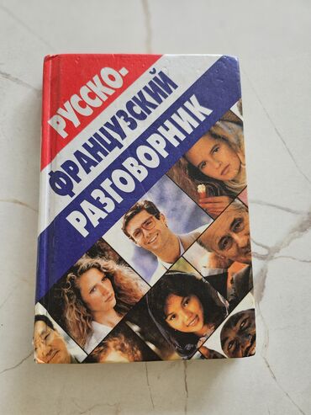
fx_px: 287
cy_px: 208
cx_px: 156
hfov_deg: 56.8
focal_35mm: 24
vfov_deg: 71.6
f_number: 1.8
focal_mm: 5
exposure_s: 1/100
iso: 100
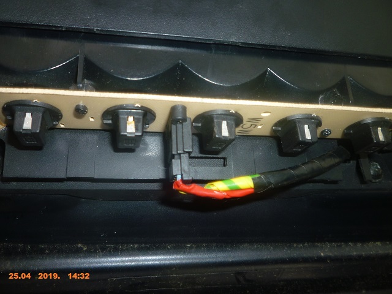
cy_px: 147
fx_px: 328
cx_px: 196
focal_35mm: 29
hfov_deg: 61.7
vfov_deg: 48.2
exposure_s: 1/60
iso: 100
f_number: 4
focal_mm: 5.2
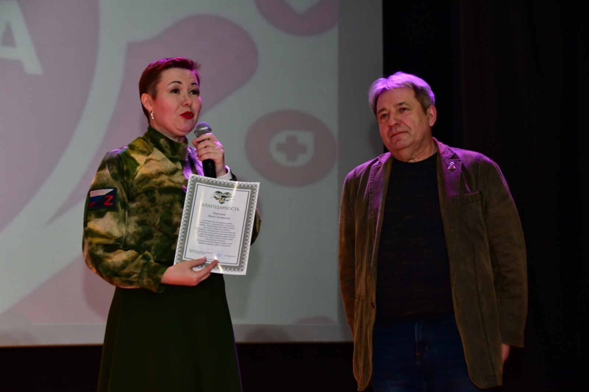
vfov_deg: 16.3
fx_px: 1374
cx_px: 294
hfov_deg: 24.2
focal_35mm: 84
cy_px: 196
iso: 1000
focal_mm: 56
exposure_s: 1/160
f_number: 5
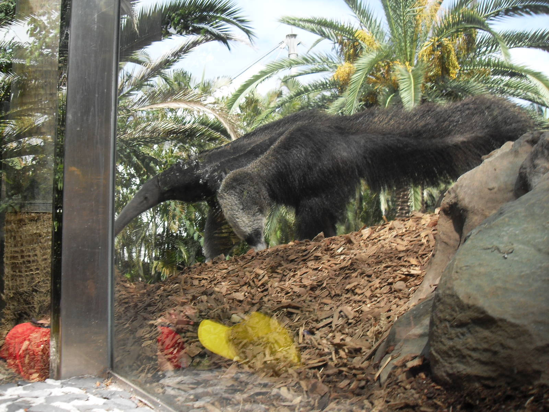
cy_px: 206
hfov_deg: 50.1
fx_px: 587
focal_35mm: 37
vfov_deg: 38.7
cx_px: 274
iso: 80
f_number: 8.9
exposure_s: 1/45
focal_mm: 6.3
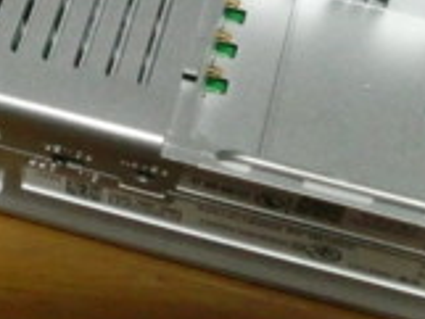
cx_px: 119
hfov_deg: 17.9
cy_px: -87
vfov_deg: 13.2
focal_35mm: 109
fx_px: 1339
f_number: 3.1
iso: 800
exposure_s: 1/60
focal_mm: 6.51
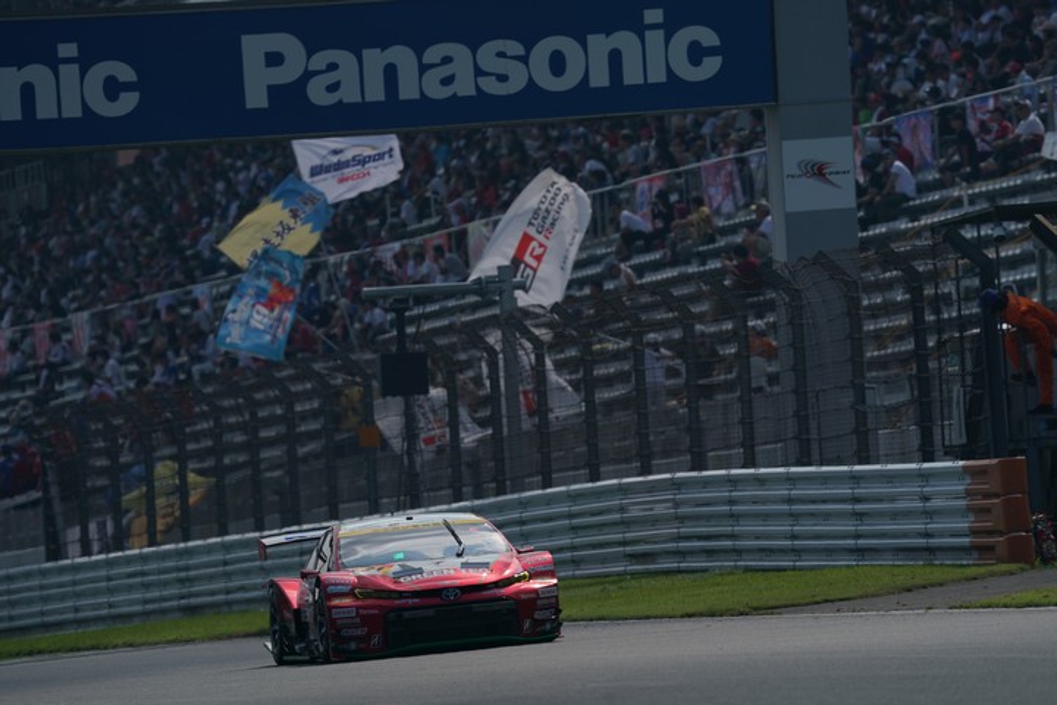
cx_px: 528
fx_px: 17615
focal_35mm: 600
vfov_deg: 2.3
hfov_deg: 3.4
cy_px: 352
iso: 200
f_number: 8
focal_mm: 600
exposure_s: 1/1600
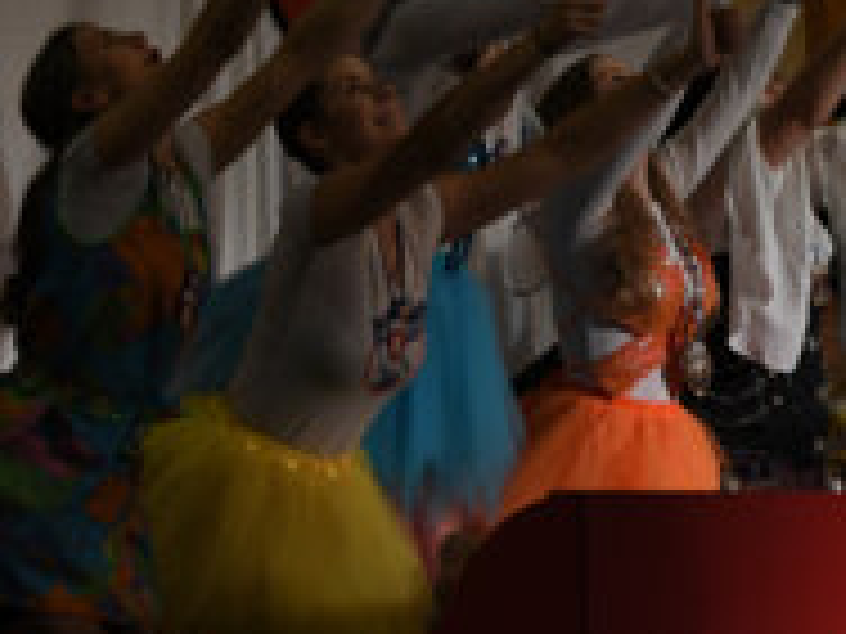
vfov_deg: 6.9
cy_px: 187
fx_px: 5255
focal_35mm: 215
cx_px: 792
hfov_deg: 9.2
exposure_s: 1/500
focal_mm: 70
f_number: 3.2
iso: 3200
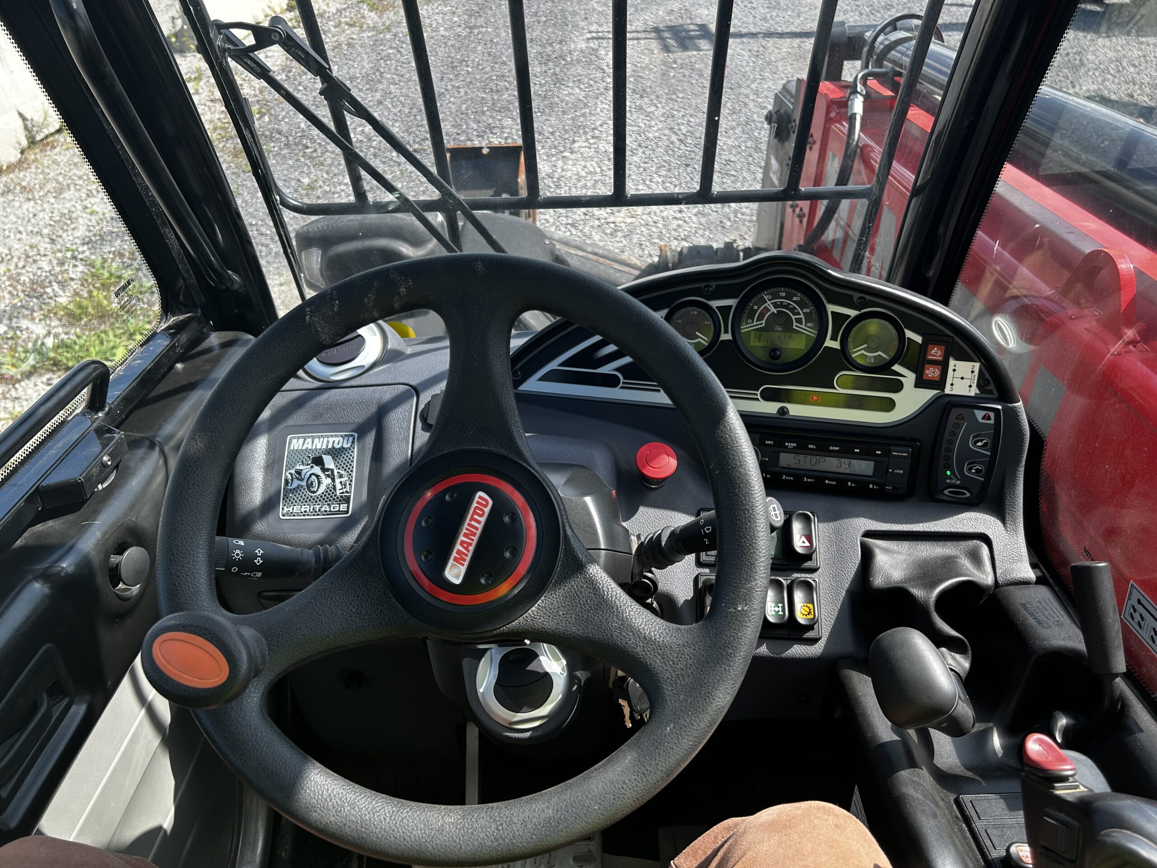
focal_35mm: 26
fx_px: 869
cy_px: 434
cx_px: 578
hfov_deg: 67.3
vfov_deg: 53.1
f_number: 1.5
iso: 50
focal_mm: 5.7
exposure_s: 1/743
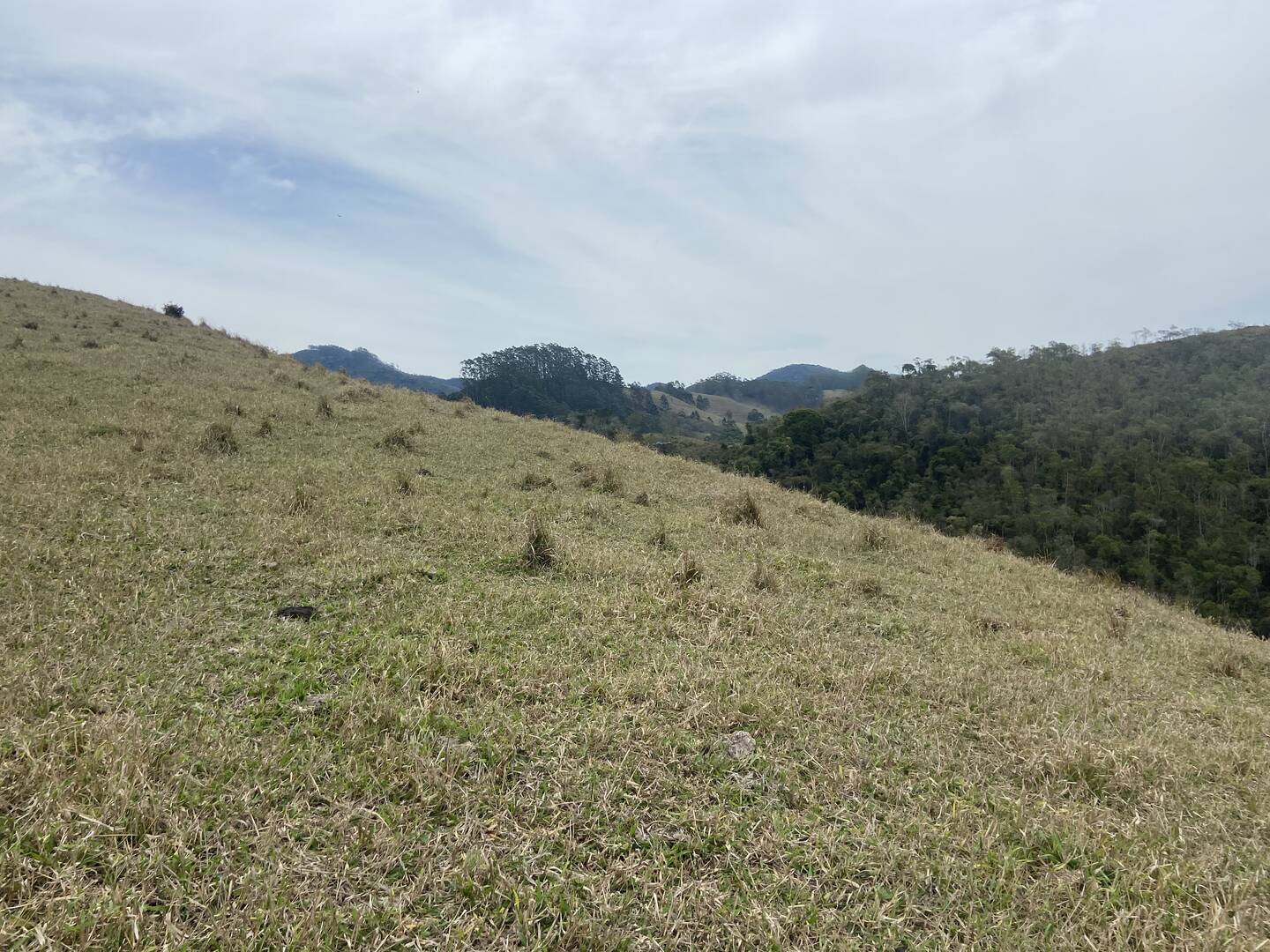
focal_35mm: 26
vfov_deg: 53.1
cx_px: 635
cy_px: 476
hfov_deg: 67.3
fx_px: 954
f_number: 1.8
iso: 32
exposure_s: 1/4274
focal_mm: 4.25
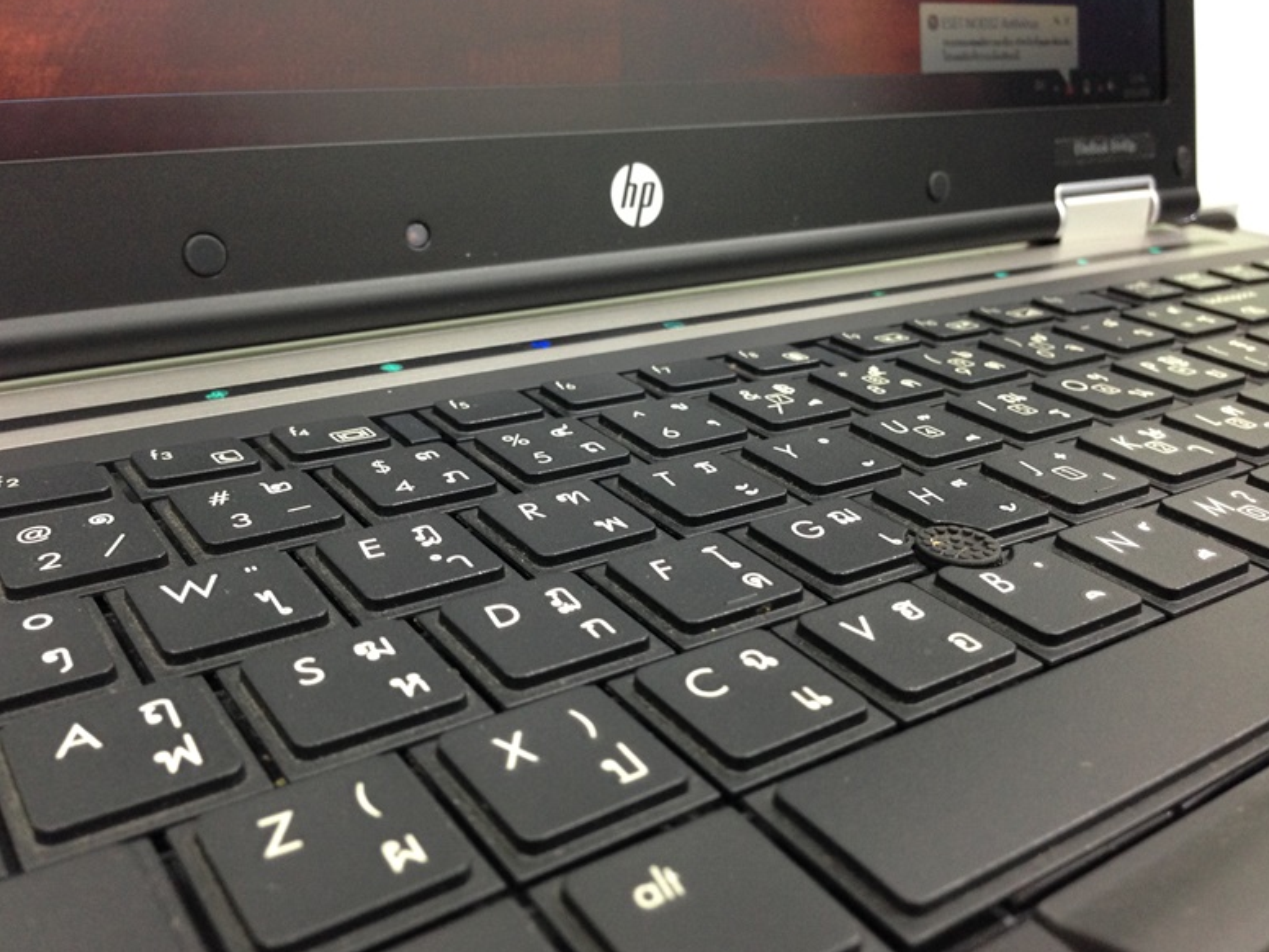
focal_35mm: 34
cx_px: 625
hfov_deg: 54.0
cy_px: 483
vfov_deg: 41.8
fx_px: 1246
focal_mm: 4.12
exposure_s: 1/20
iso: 160
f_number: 2.4
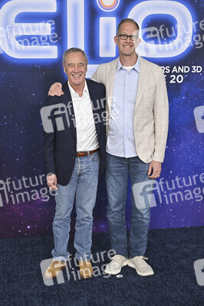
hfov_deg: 26.9
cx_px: 102
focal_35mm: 50
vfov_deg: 39.6
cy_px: 153
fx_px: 426
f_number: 5.6
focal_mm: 50
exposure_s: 1/320
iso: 1600
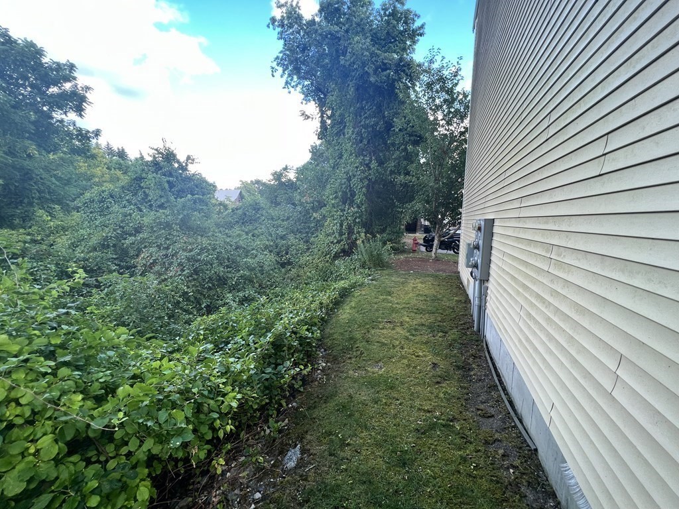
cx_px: 340
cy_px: 254
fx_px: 255
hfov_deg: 106.2
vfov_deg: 89.9
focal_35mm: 13
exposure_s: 1/99
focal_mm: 1.57
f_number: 1.8
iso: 50
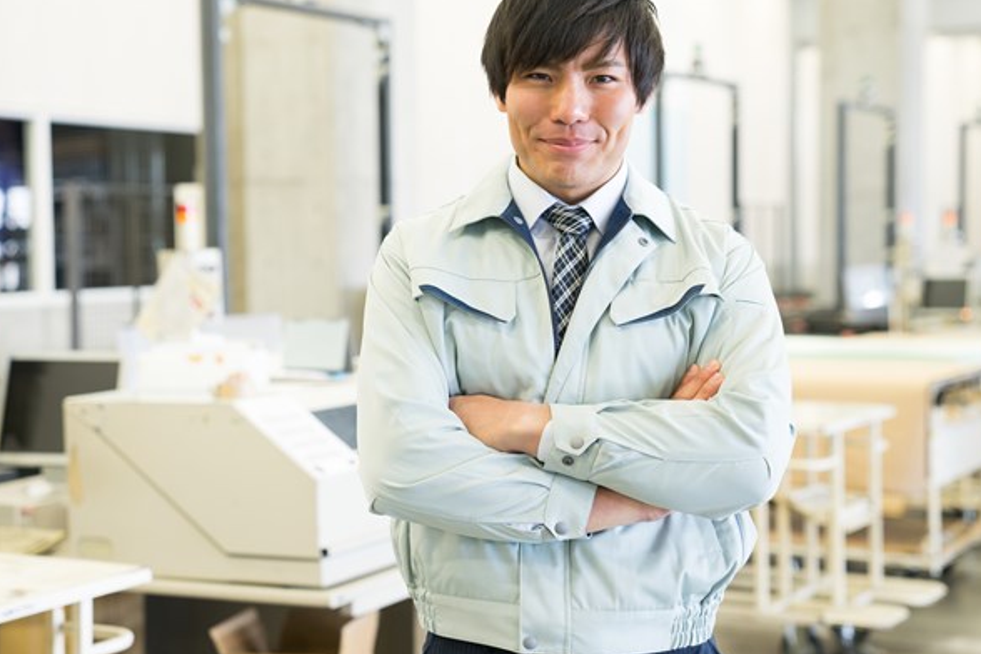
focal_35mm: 71
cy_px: 312
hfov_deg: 28.4
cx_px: 455
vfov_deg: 19.2
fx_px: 1935
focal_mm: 58
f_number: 2.8
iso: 400
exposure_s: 1/60
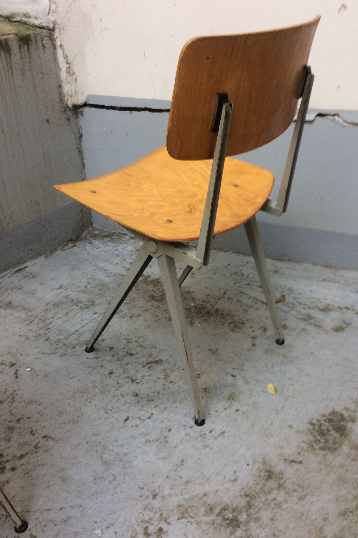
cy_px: 268
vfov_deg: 60.3
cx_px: 200
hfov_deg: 42.3
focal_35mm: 31
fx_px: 462
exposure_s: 1/50
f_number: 2.2
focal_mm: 4.15
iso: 50
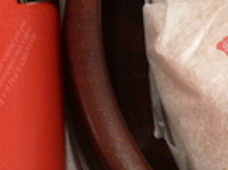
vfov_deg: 11.3
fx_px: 861
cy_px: 57
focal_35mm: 131
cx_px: 151
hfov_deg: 15.1
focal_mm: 5.8
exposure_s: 1/8
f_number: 2.8
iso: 100
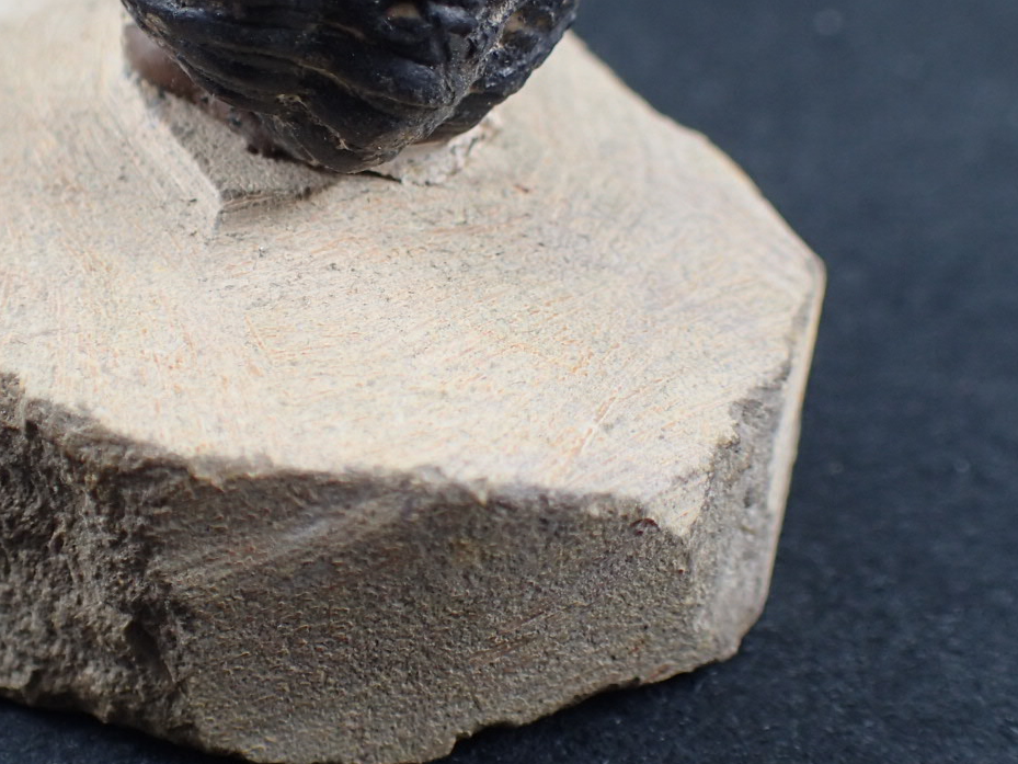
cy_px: 262
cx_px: 346
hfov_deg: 31.0
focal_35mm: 62
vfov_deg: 23.6
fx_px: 1824
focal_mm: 5.5
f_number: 2.3
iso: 100
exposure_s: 1/160
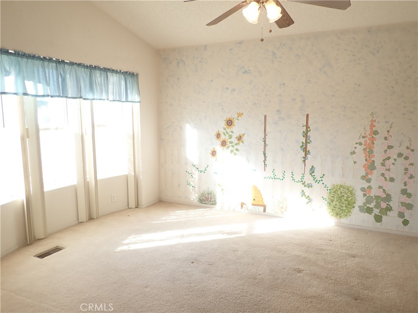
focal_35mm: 25
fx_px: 302
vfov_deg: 54.9
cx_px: 209
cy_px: 156
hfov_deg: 69.4
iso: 100
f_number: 2
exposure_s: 1/80
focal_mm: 4.5
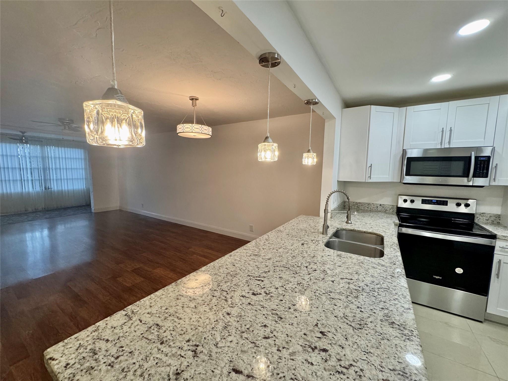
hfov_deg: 102.1
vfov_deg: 85.7
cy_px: 190
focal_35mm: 14
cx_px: 254
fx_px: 205
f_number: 2.2
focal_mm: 2.22
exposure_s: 1/120
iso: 250
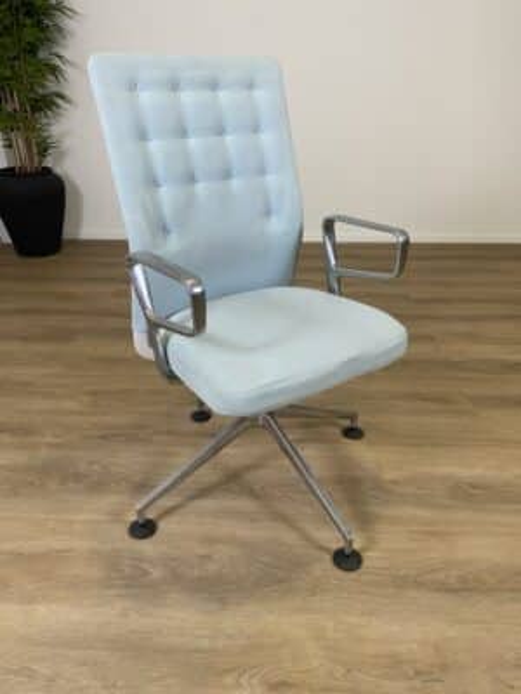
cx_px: 260
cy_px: 347
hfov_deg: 53.1
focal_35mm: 26
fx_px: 522
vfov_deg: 67.3
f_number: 1.8
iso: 160
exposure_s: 1/60
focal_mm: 4.25
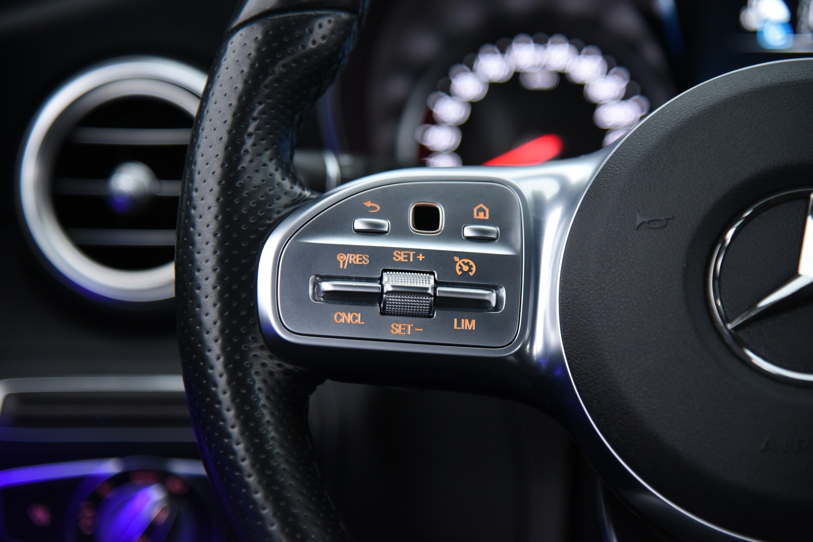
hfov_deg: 17.1
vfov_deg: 11.4
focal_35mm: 120
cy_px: 271
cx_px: 406
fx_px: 2711
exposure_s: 1/25
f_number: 4
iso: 4000
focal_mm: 120
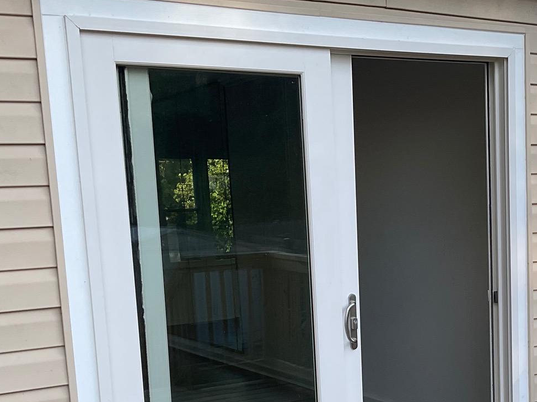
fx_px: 946
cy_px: 340
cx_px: 420
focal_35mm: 61
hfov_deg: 31.0
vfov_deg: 23.5
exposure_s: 1/391
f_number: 1.8
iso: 16
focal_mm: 3
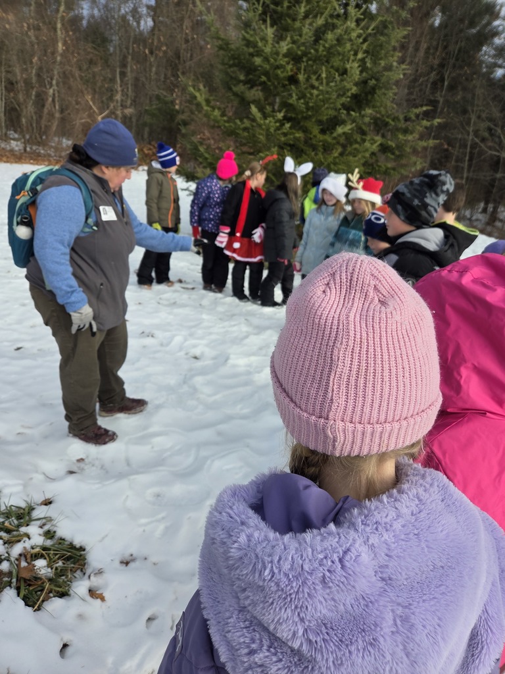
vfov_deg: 73.9
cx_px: 252
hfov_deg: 58.9
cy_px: 337
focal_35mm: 23
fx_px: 447
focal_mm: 5.4
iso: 80
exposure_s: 1/2483
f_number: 1.8
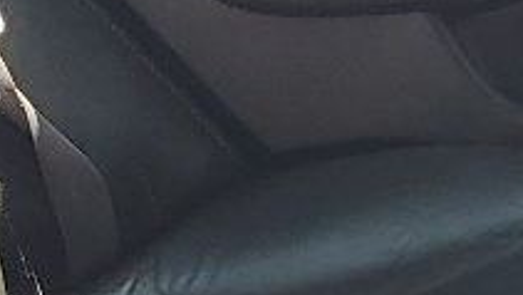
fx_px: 2983
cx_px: 627
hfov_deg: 9.9
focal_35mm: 215
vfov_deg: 5.6
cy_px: 513
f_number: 1.5
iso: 50
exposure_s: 1/263
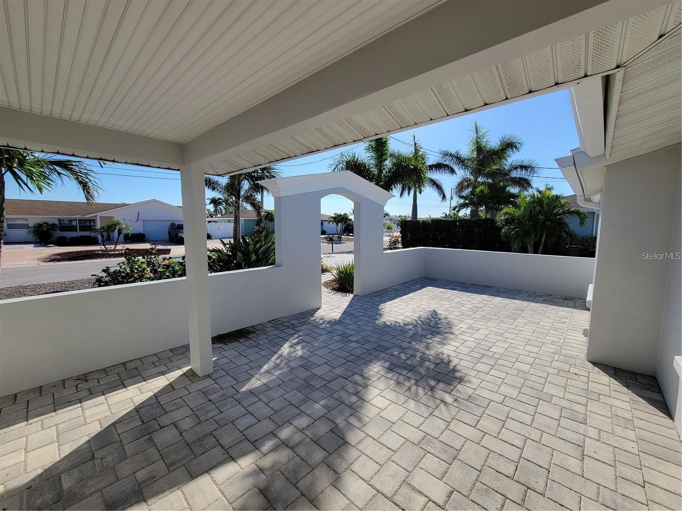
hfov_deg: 106.2
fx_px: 256
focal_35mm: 13
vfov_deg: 89.9
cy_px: 256
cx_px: 341
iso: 50
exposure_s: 1/1700
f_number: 2.2
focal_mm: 2.2
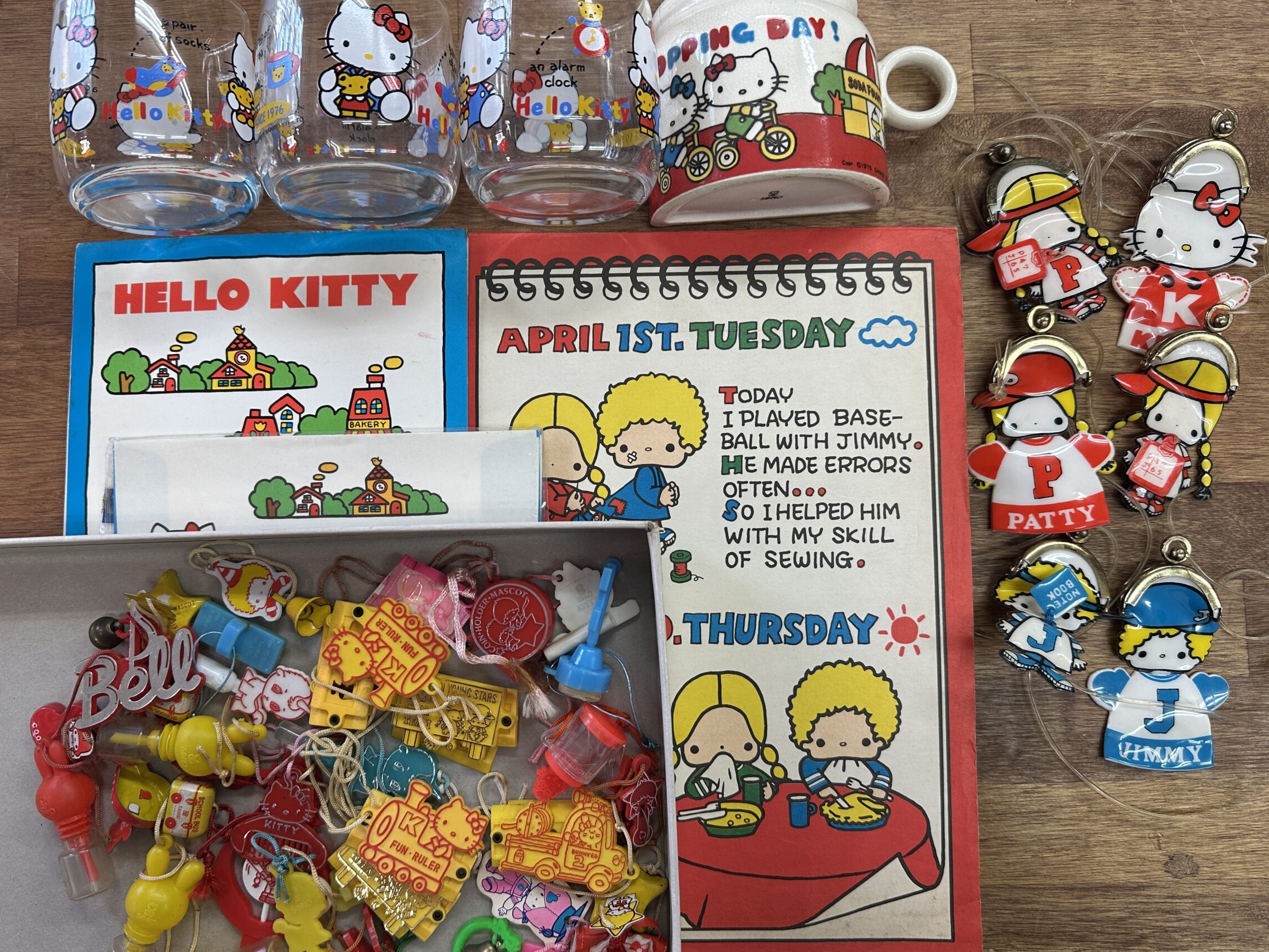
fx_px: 990
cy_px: 470
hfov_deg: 65.3
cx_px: 609
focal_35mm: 27
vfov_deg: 51.4
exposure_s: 1/100
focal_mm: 6.86
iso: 80
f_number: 1.78
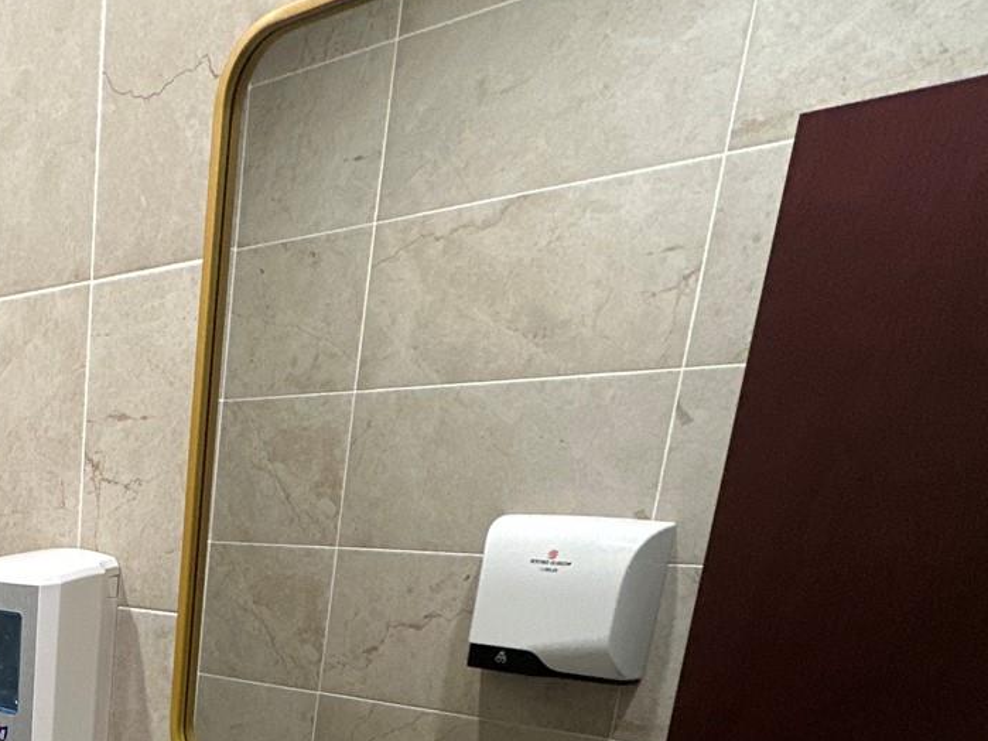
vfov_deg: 30.4
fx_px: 1170
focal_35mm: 41
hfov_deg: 38.3
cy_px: 868
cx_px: -86
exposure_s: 1/60
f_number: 2.2
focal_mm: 2.22
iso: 200
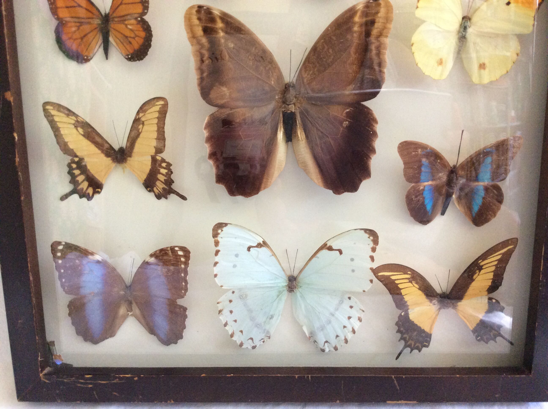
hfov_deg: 56.9
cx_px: 274
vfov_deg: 44.1
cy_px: 204
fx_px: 506
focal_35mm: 32
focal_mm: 3.3
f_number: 2.4
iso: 200
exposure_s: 1/25
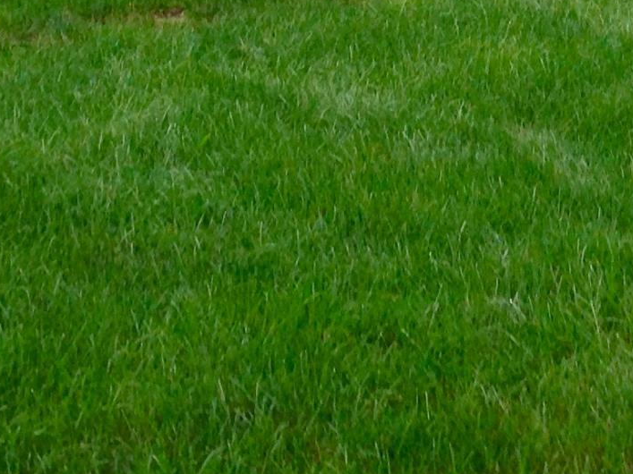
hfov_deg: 14.0
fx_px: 2560
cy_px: -378
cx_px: 489
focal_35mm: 140
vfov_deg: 10.0
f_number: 2.4
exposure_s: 1/60
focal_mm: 4.12
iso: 50
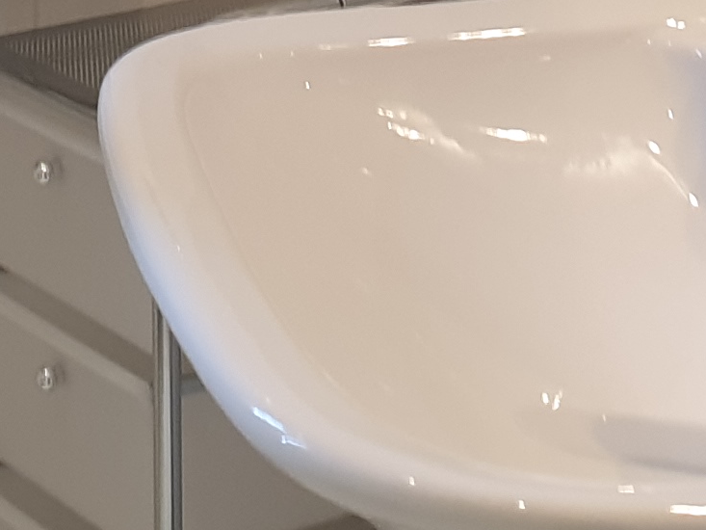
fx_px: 2917
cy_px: -764
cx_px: 215
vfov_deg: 9.2
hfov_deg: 13.8
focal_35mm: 143
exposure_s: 1/50
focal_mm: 4.3
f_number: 2.4
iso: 125
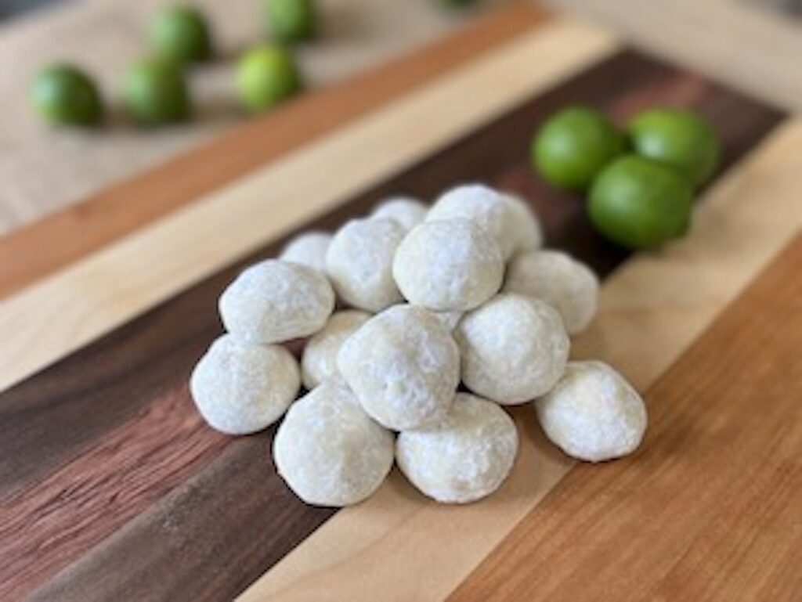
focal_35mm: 26
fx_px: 603
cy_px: 301
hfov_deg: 67.3
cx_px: 401
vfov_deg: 53.1
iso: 32
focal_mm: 5.7
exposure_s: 1/144
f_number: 1.5
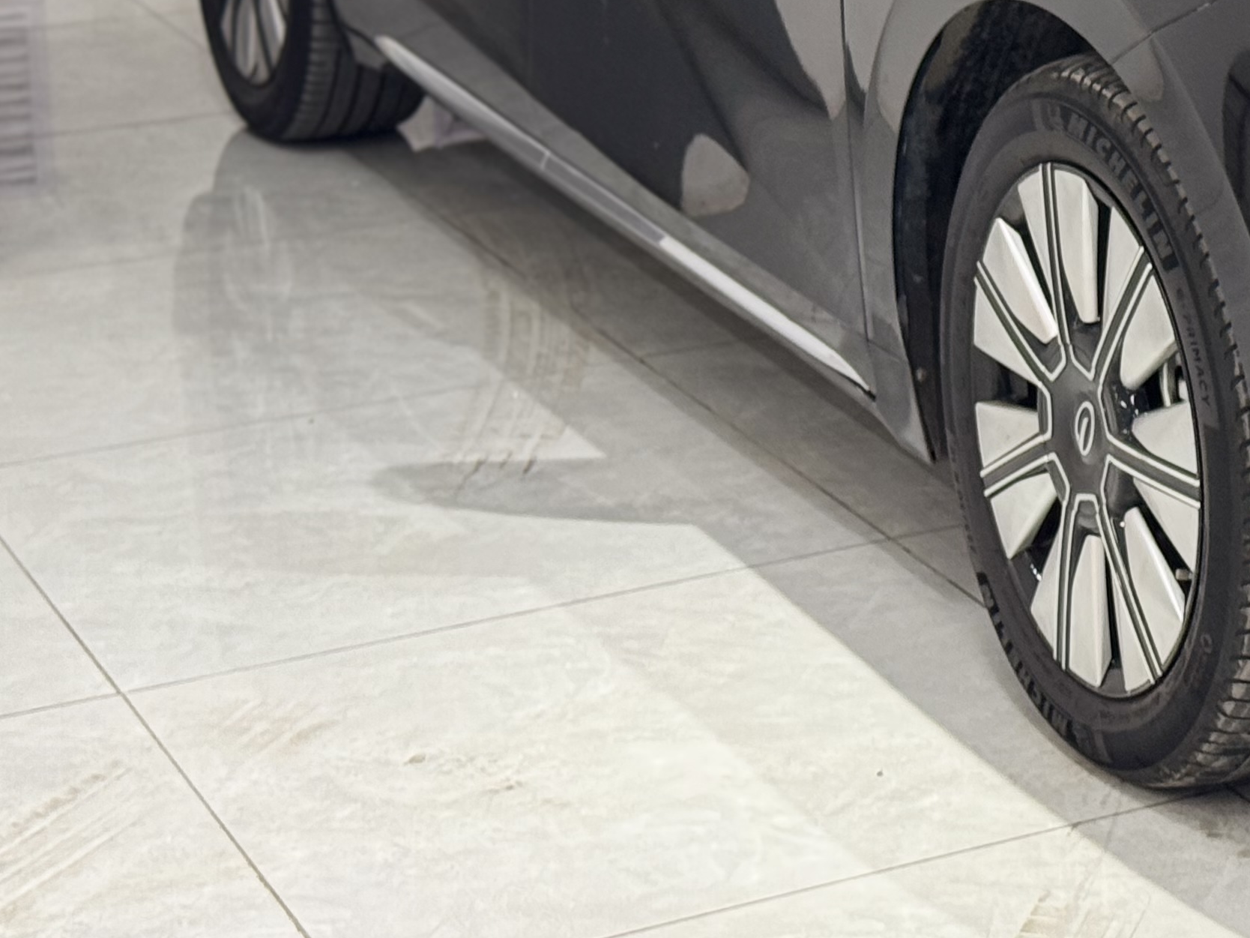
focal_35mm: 116
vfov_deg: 12.5
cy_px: -111
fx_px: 4189
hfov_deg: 16.3
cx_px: 1499
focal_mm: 6.76
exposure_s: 1/50
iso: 160
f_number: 1.78
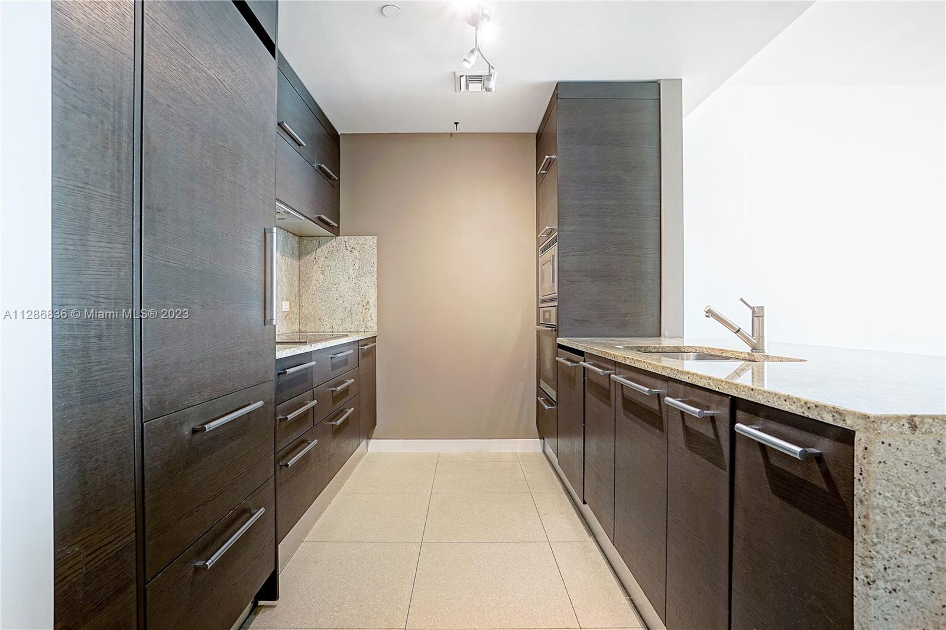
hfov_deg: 95.0
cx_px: 473
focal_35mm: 16
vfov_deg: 72.0
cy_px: 315
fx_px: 433
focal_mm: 11
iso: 320
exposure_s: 1/6
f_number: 9
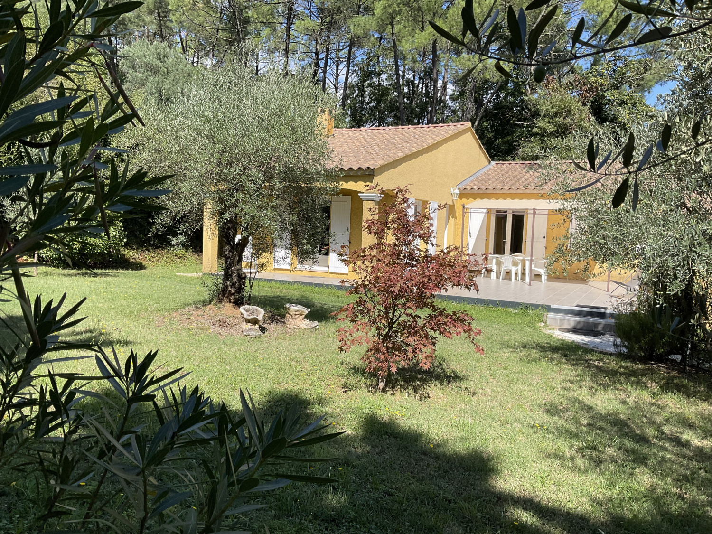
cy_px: 267
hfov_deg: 61.7
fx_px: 596
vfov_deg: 48.2
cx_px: 356
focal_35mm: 29
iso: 16
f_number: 1.8
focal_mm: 3
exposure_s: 1/1342
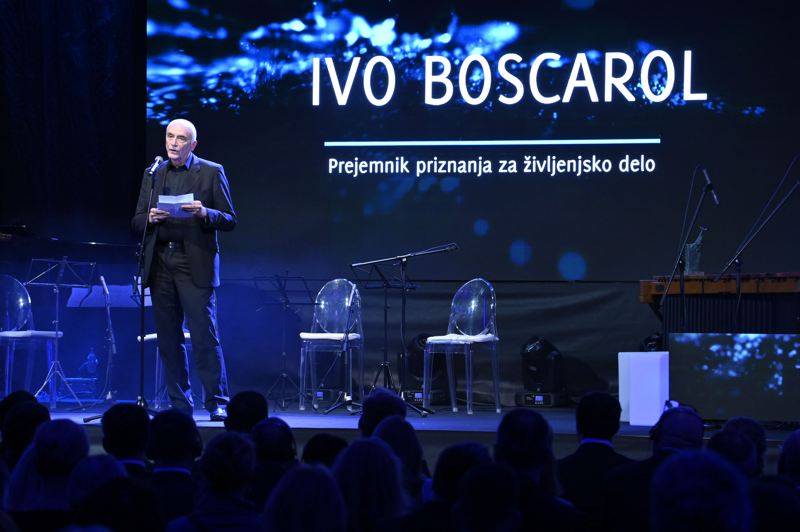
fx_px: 3331
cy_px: 266
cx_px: 400
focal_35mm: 150
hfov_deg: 13.7
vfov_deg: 9.1
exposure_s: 1/160
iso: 3200
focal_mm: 150
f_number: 6.3
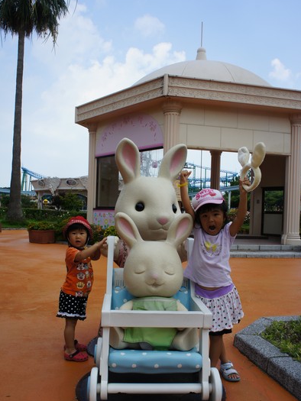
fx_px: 382
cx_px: 151
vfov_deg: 55.2
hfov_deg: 43.0
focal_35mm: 33
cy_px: 223
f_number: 11
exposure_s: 1/125
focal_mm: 20
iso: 200
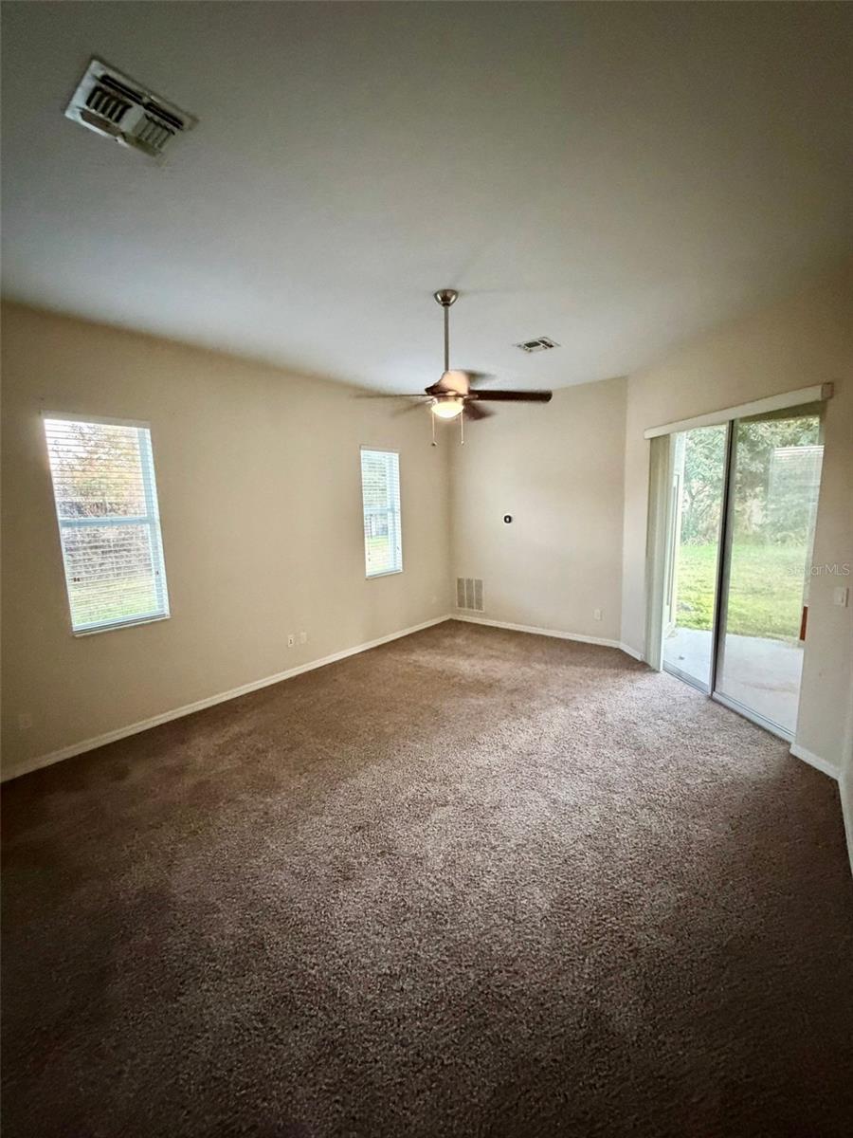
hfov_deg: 85.7
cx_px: 426
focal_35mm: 14
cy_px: 569
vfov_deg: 102.1
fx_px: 460
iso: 1250
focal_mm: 2.22
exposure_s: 1/46
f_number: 2.2
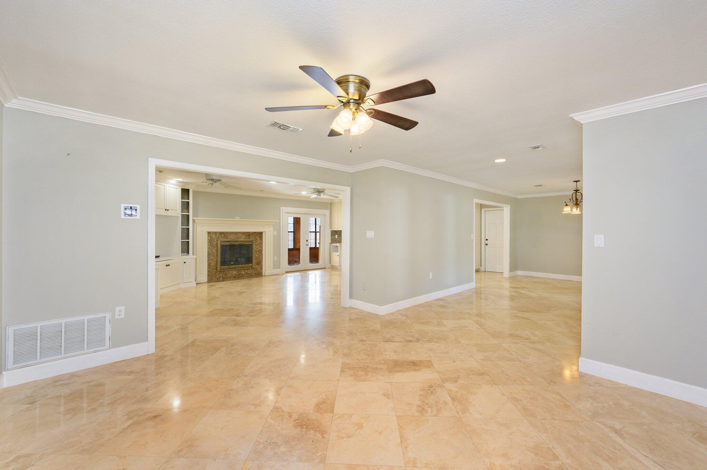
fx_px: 275
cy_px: 235
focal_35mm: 14
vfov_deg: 81.1
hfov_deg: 104.3
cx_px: 354
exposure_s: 1/25
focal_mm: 14
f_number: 7.1
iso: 250
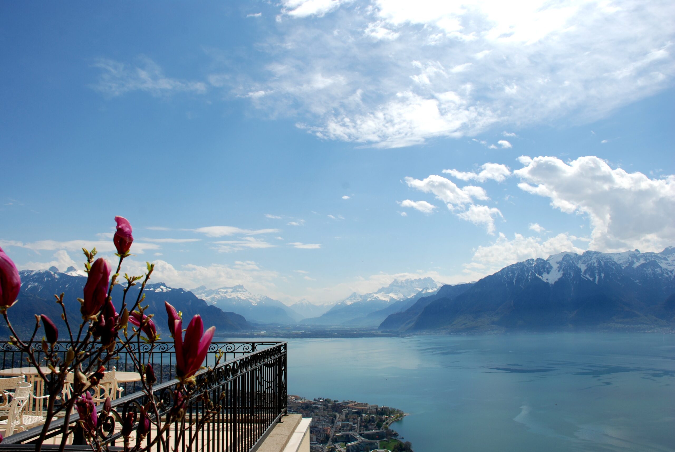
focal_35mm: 30
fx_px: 563
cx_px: 338
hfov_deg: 61.9
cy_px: 226
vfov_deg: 43.7
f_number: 9
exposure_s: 1/320
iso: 100
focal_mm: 20
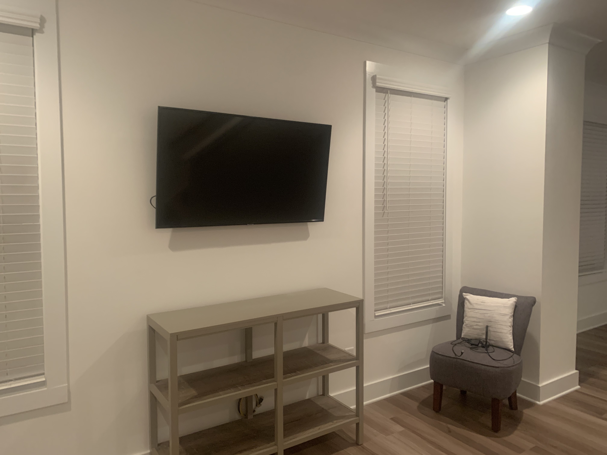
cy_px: 228
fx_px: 456
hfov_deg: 67.3
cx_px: 304
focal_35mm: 26
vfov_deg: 53.1
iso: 320
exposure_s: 1/60
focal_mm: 4.25
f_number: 1.8
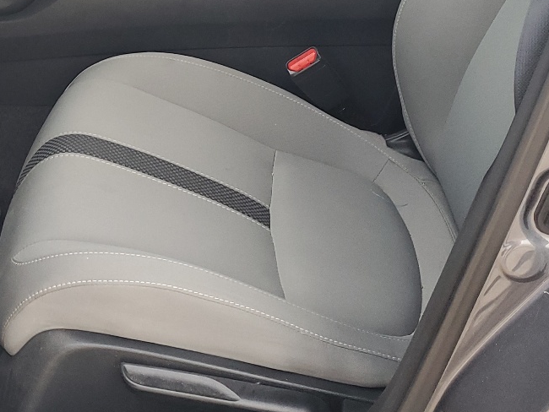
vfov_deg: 21.4
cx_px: 134
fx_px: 1015
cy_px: -79
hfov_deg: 29.8
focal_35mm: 64
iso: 80
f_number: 1.5
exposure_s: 1/120
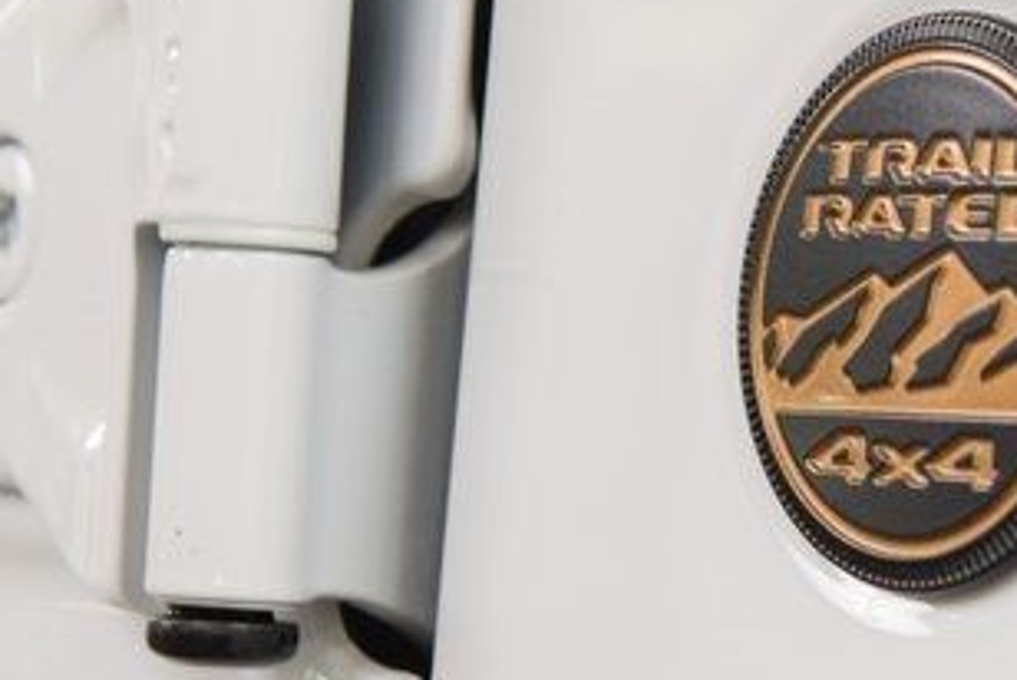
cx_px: 1030
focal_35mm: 218
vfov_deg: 6.3
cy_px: 286
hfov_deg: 9.4
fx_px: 6164
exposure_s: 1/30
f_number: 7.1
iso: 500
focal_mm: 70
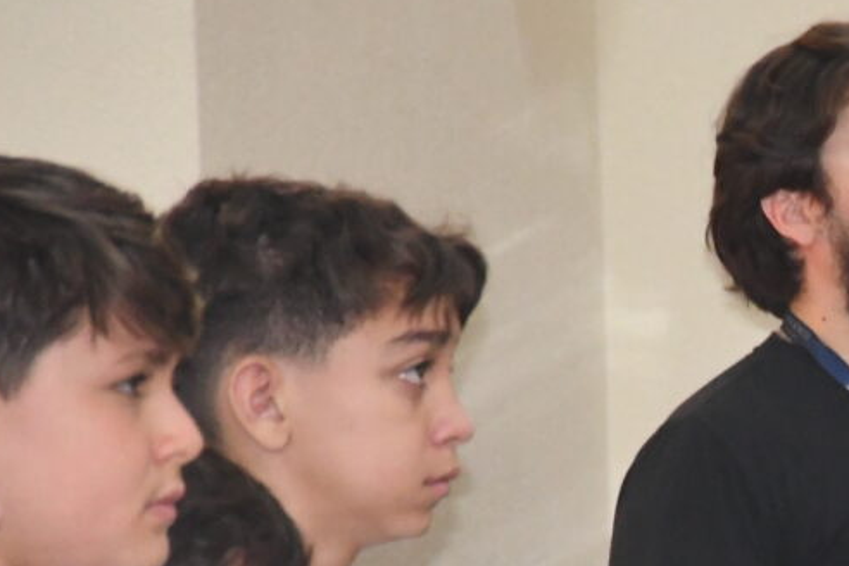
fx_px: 16012
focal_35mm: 679
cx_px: 1387
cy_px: 804
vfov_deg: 2.0
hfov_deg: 3.0
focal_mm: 116
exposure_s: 1/60
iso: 2000
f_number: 5.6
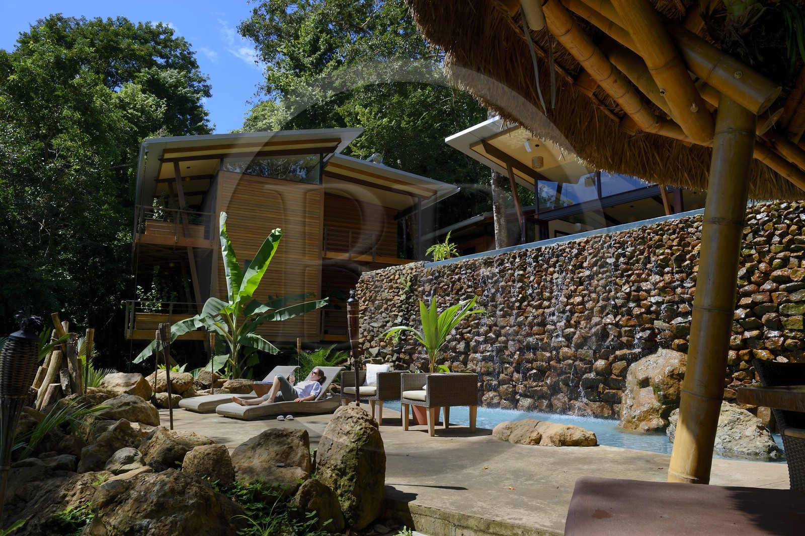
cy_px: 268
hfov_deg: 73.8
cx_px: 402
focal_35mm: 24
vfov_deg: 53.1
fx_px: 536
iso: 100
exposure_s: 1/125
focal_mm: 24
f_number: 10
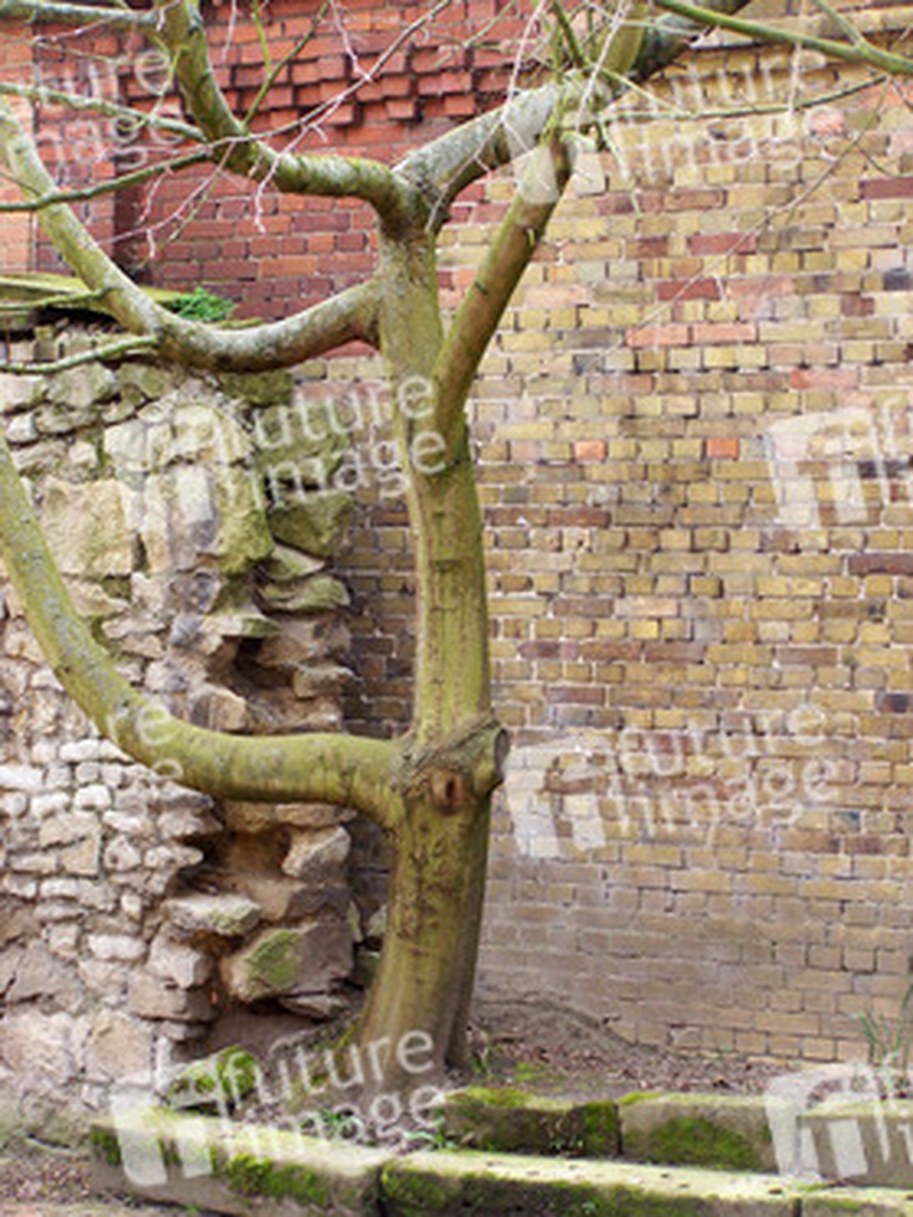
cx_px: 429
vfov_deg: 19.4
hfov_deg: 14.6
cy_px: 618
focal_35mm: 101
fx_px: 3552
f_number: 3.2
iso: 200
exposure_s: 1/100
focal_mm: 15.6
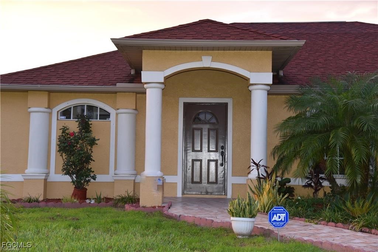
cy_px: 126
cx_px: 189
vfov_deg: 26.0
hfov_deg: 38.2
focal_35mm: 52
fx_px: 546
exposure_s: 1/80
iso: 800
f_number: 4.5
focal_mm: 52
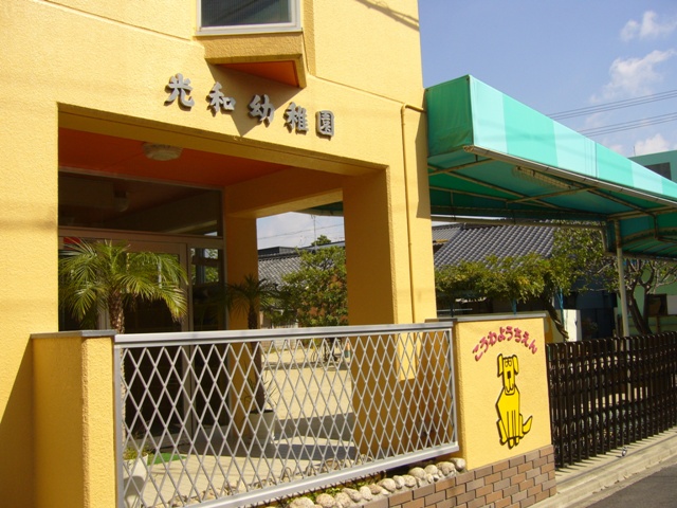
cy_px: 254
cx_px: 338
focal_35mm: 35
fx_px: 685
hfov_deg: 52.6
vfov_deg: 40.7
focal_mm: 5.8
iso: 80
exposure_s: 1/400
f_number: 5.6
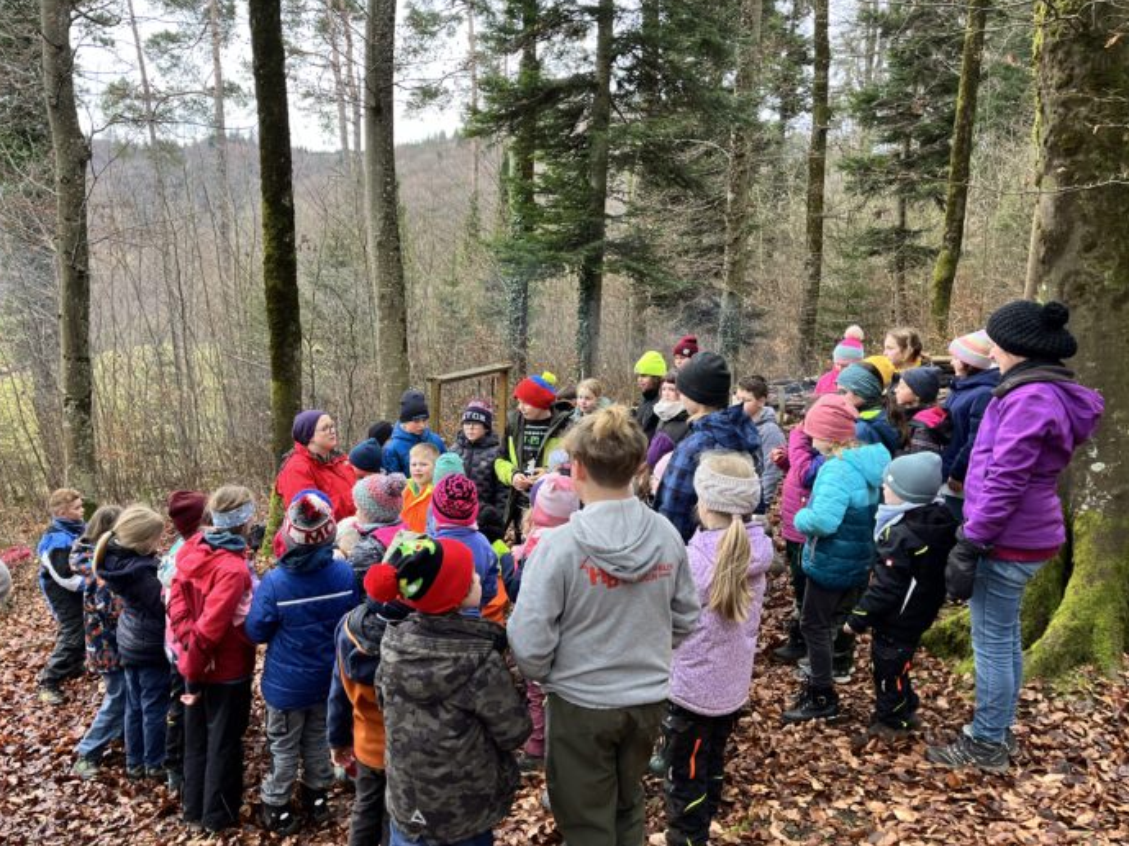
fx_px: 945
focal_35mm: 29
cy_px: 412
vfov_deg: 48.2
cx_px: 501
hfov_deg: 61.5
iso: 80
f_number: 1.6
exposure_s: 1/122
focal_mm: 5.1
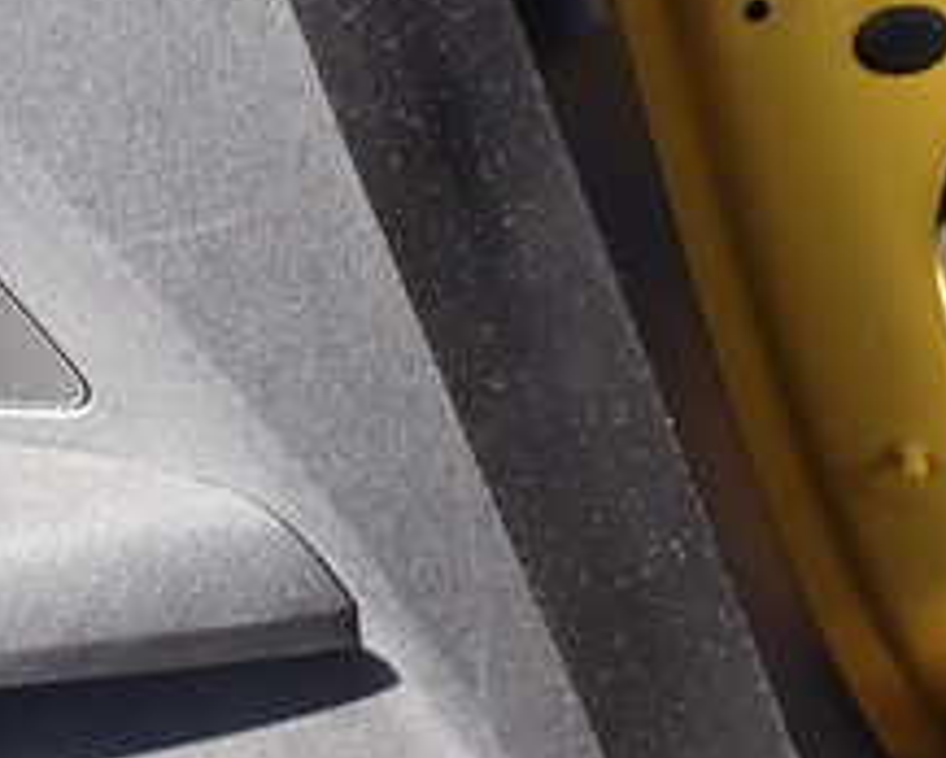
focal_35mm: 81
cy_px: 527
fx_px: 2270
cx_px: -275
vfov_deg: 18.9
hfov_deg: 21.4
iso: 100
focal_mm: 5.4
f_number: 3.2
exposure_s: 1/100
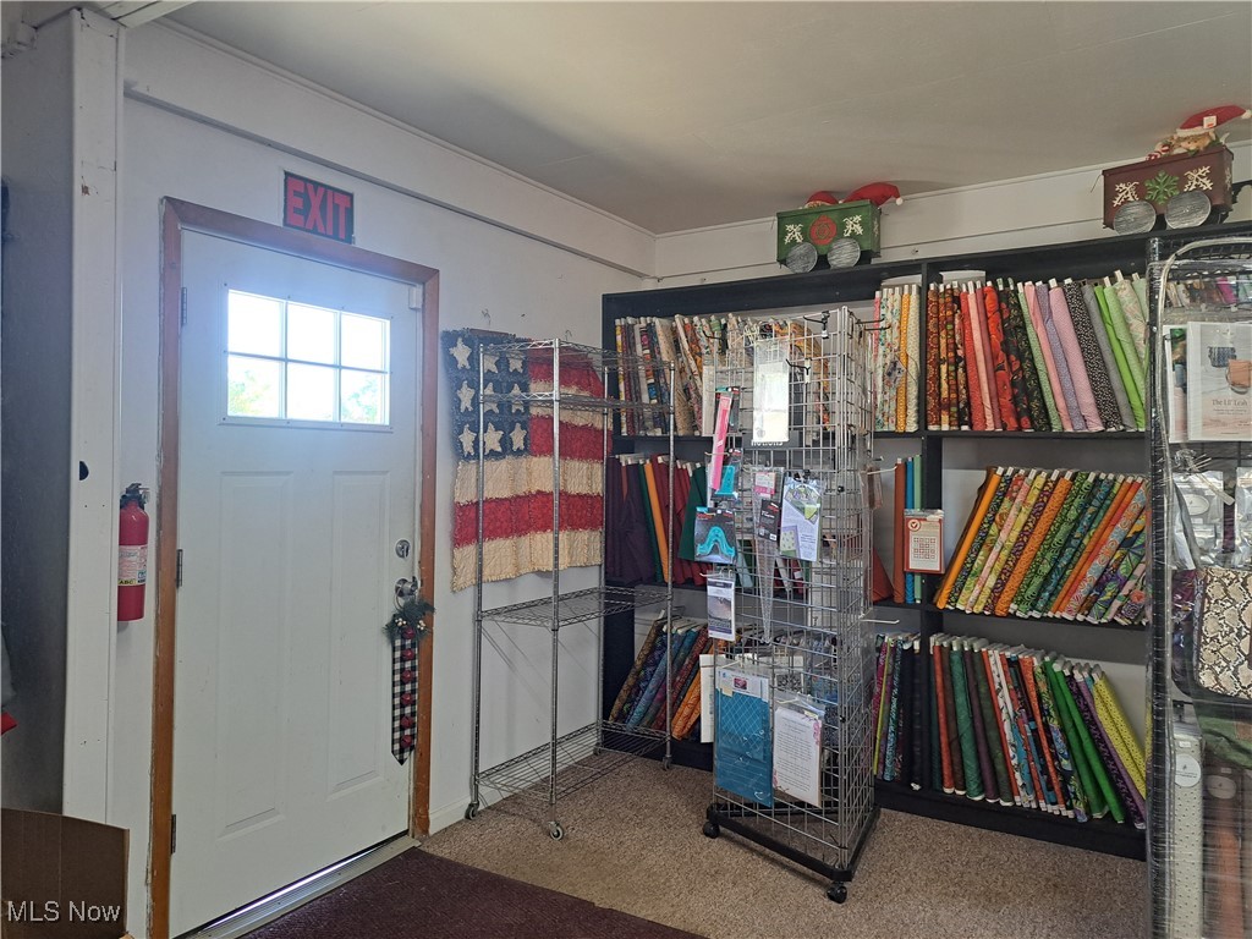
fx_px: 868
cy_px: 470
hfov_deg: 71.6
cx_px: 626
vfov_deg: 56.8
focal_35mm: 24
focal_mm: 5.23
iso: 125
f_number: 1.8
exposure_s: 1/60
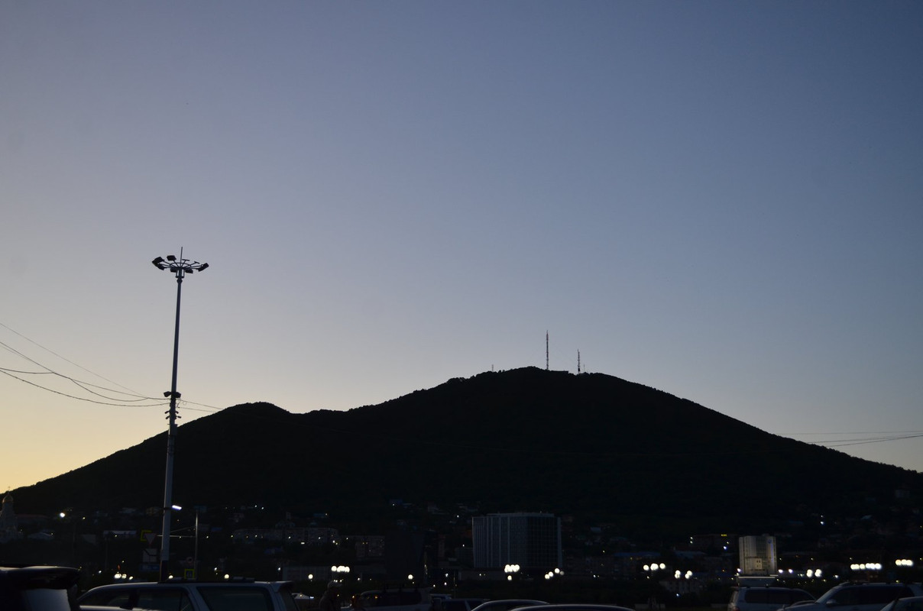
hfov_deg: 39.0
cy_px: 306
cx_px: 462
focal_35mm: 51
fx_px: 1305
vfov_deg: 26.4
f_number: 5
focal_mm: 34
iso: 400
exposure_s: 1/60
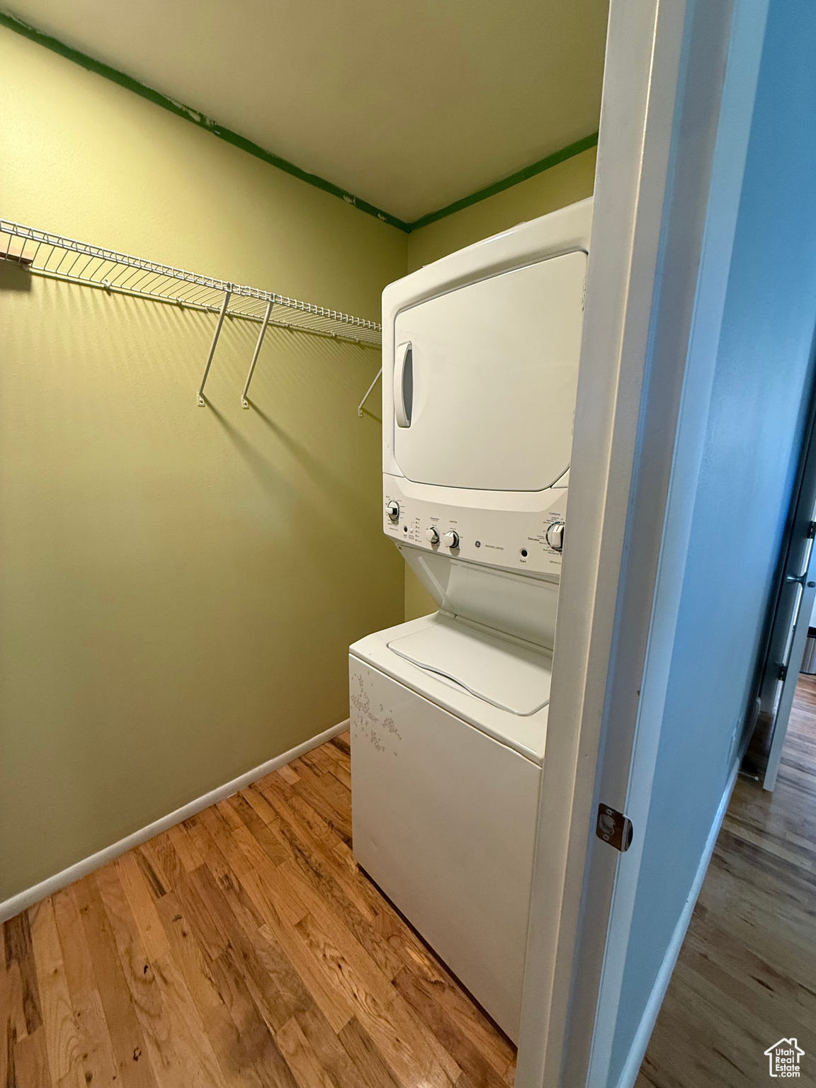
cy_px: 544
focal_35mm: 14
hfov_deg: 85.7
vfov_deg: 102.1
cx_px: 408
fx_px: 440
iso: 250
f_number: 2.2
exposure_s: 1/60
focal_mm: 2.22
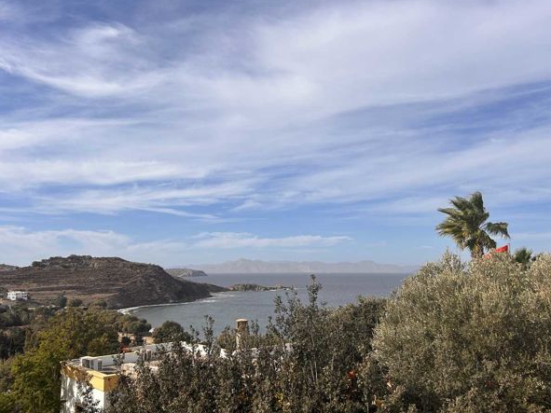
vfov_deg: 45.4
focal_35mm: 31
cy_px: 210
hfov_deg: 58.4
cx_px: 283
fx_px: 493
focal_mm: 5.7
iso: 50
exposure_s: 1/6993
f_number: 1.5
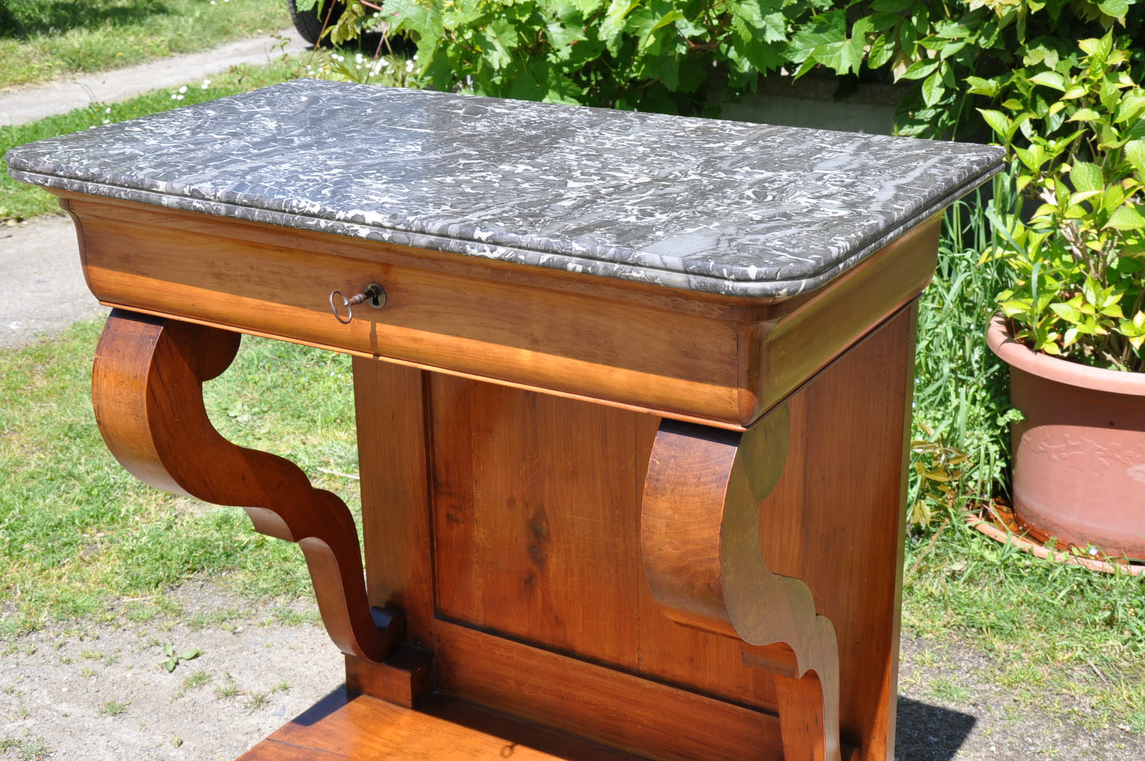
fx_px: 1668
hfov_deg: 37.9
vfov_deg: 25.7
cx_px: 572
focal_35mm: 52
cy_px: 380
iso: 250
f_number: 11
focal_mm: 35
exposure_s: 1/125
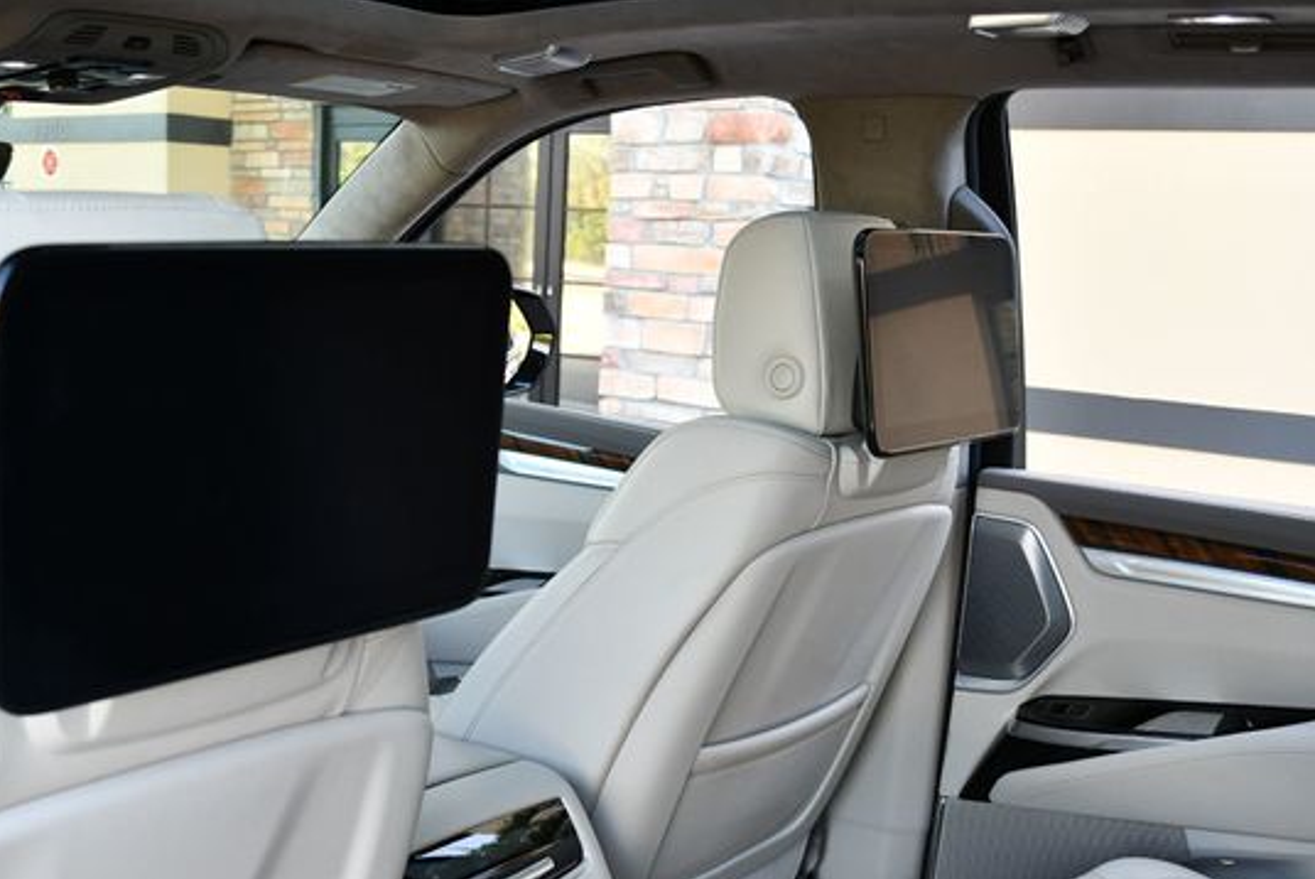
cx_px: 540
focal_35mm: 43
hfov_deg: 45.2
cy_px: 521
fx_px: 1571
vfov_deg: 31.2
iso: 560
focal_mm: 18
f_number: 3.5
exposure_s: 1/250
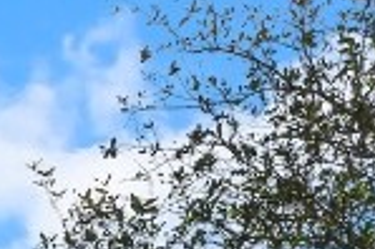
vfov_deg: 9.1
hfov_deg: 14.1
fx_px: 1215
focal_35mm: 117
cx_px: -418
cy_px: 785
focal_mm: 15.1
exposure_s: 1/1250
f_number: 8
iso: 640
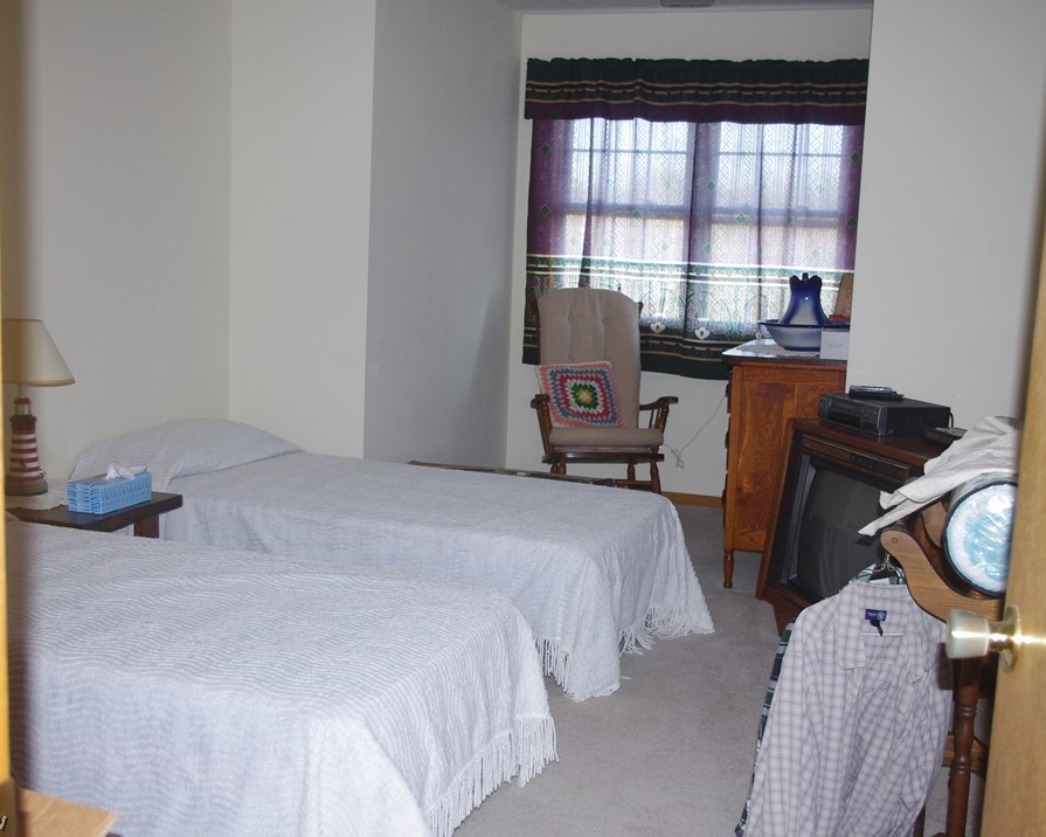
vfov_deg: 36.5
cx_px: 525
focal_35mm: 41
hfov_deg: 44.8
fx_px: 1269
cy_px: 417
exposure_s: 1/20
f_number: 4
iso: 400
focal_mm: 24.38
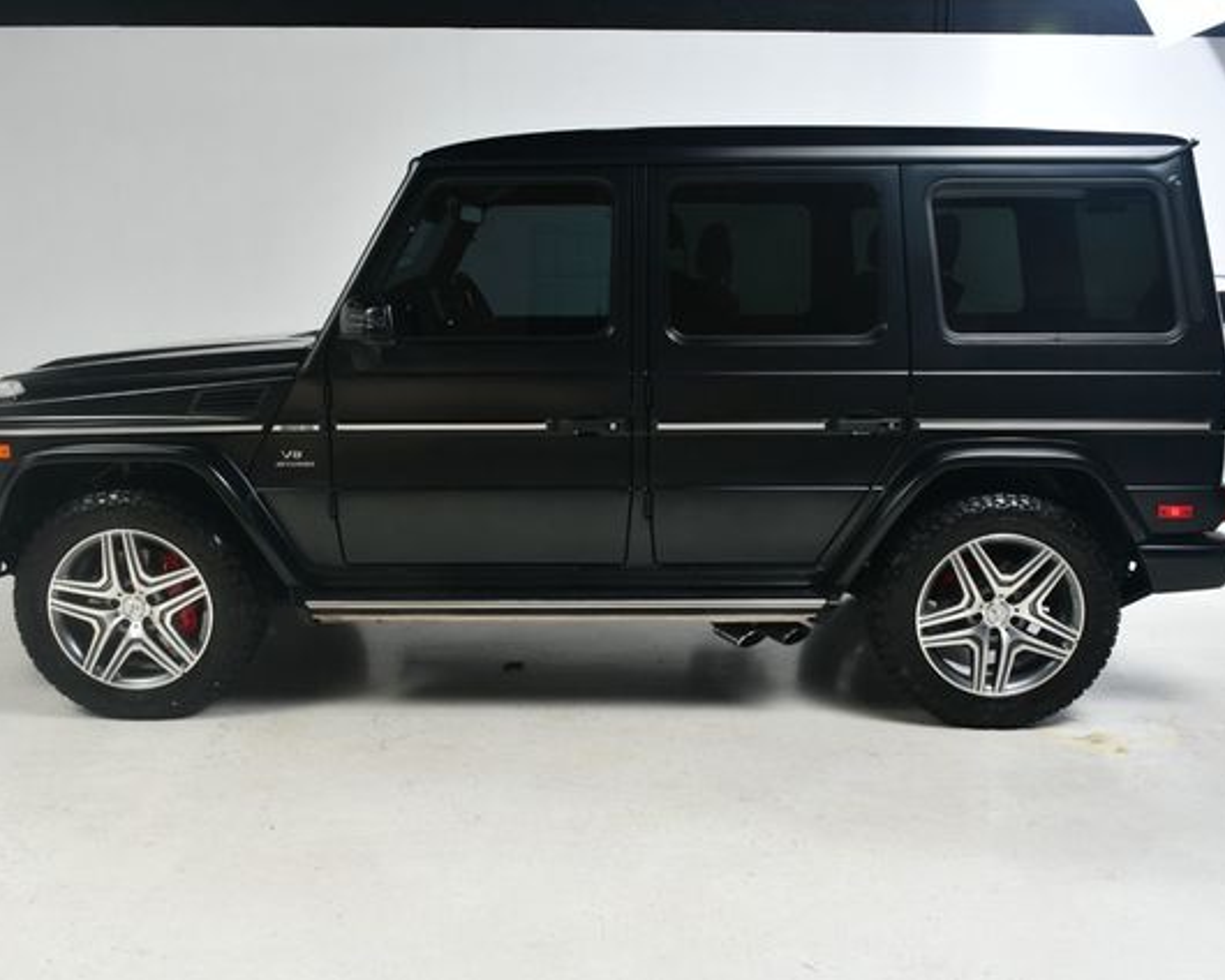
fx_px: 1233
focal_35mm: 34
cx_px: 610
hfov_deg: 52.8
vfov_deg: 43.4
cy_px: 490
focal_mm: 20
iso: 100
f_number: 11
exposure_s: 1/160
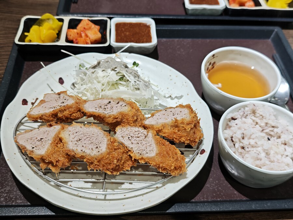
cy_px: 110
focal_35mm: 39
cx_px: 146
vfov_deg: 36.8
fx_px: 330
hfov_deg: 47.9
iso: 125
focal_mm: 8.72
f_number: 1.63
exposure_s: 1/120
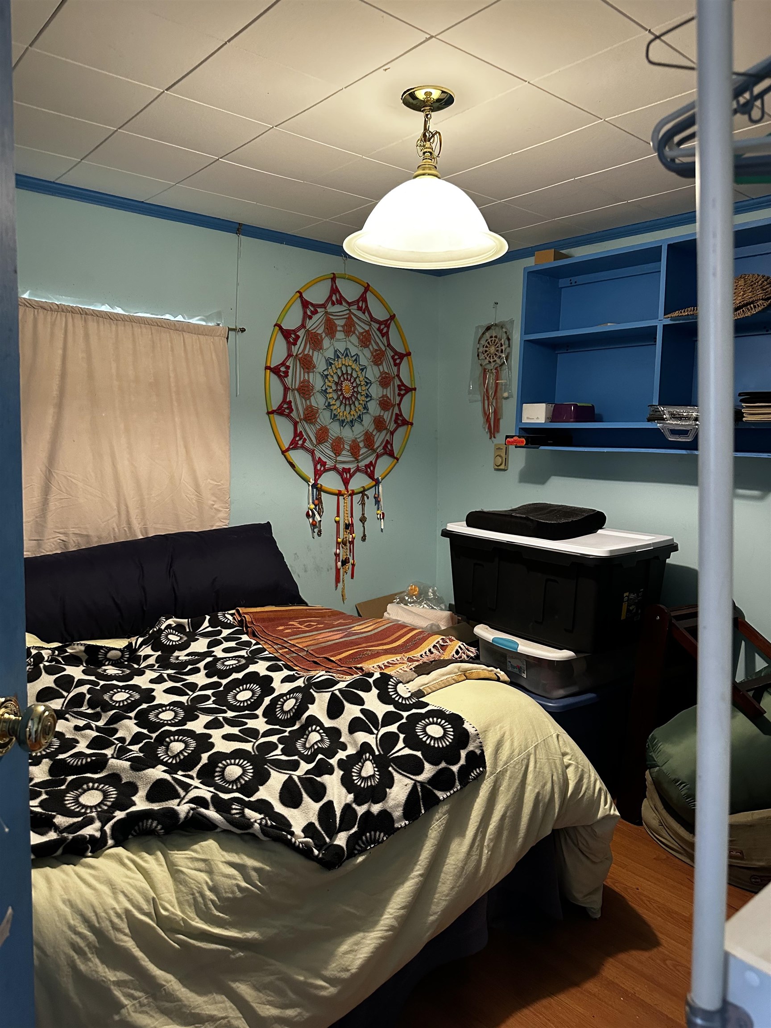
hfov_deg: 56.8
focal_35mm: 24
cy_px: 514
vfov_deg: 71.6
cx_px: 386
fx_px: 713
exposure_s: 1/60
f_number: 1.78
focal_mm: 6.86
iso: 500
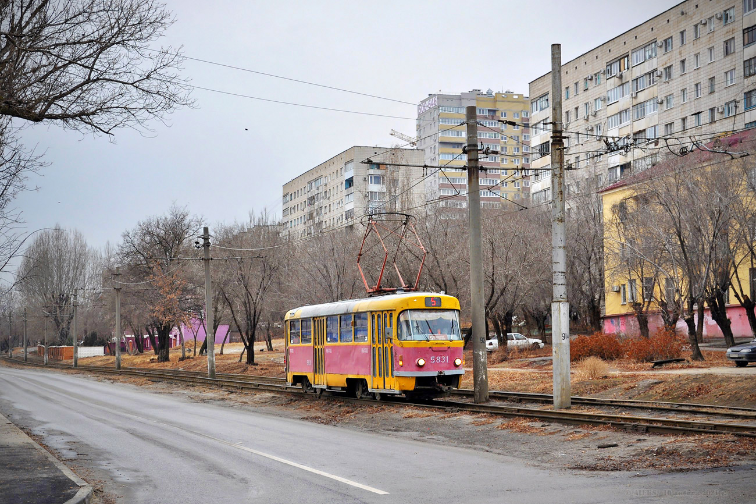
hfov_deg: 38.9
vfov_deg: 26.5
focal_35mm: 51
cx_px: 378
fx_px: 1071
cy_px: 252
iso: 200
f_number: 5.6
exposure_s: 1/250
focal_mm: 34
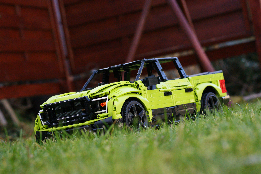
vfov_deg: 15.2
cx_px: 130
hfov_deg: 22.6
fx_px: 652
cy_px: 87
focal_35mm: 90
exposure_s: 1/200
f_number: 7.1
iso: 400
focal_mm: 60
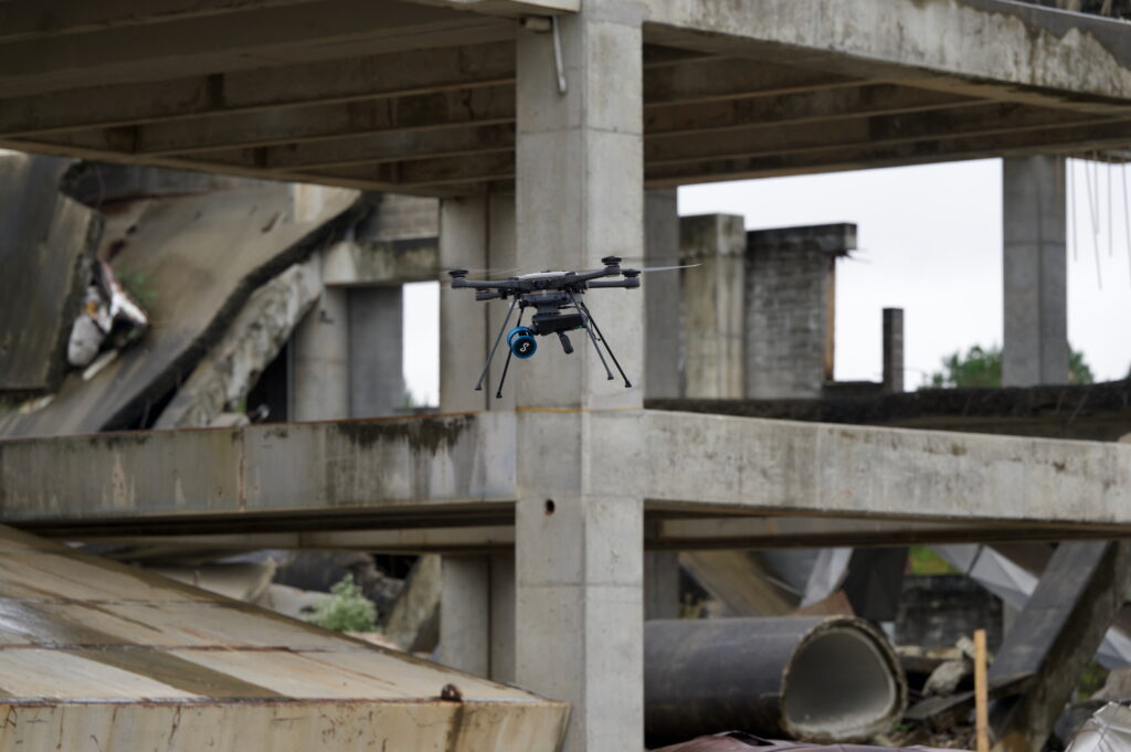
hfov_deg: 13.7
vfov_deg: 9.1
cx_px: 566
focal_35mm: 150
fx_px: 4709
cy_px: 376
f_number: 5
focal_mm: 150
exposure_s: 1/160
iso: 200
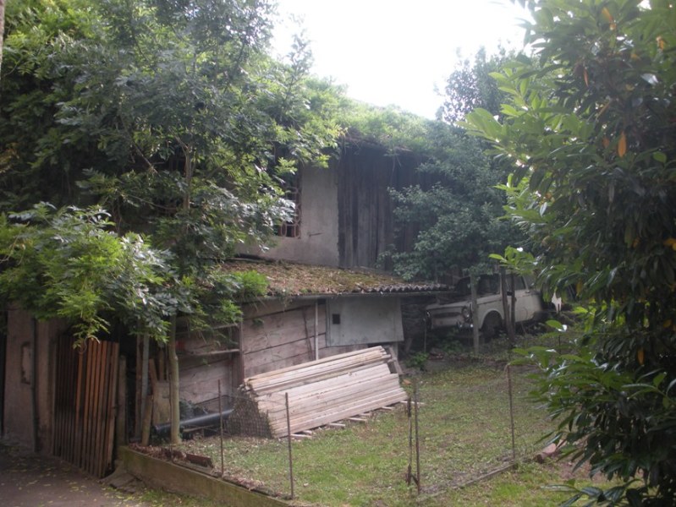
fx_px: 684
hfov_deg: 52.6
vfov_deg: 40.7
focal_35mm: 35
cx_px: 338
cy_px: 254
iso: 92
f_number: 3.5
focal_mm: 6.3
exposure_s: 1/93.8
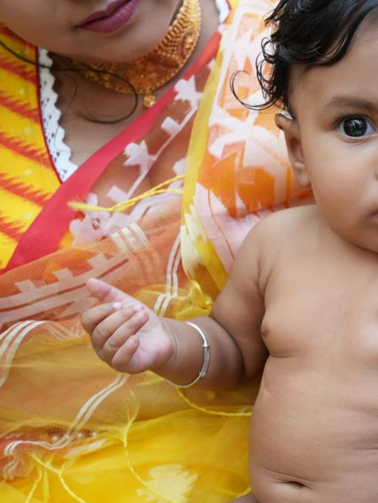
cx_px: 378
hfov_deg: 23.4
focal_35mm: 60
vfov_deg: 32.1
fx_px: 873
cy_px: 225
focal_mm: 35
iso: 400
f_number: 5.6
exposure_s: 1/125
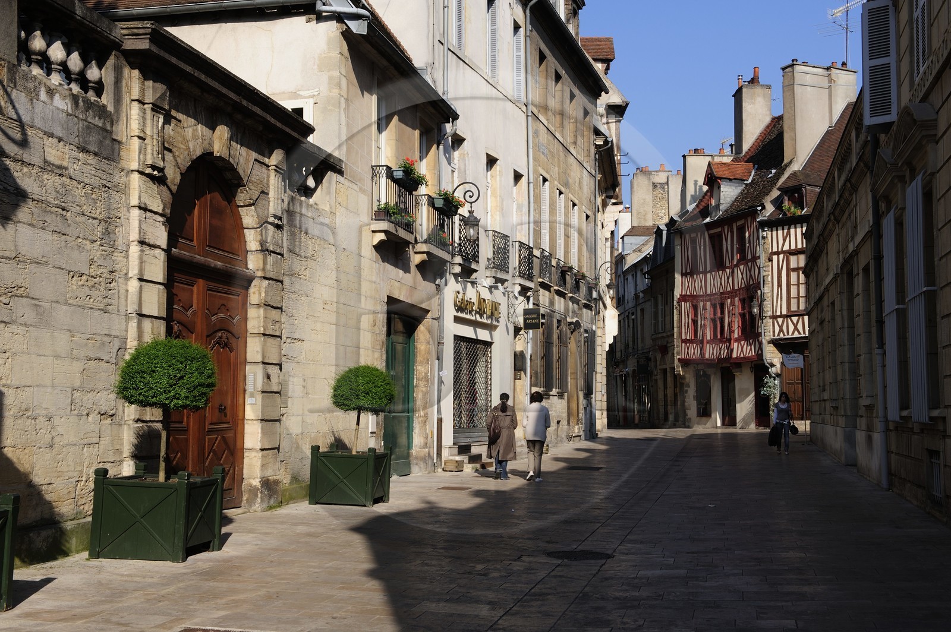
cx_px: 476
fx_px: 1267
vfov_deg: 28.0
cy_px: 316
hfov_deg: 41.1
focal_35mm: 48
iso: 200
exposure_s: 1/160
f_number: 14
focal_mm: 48
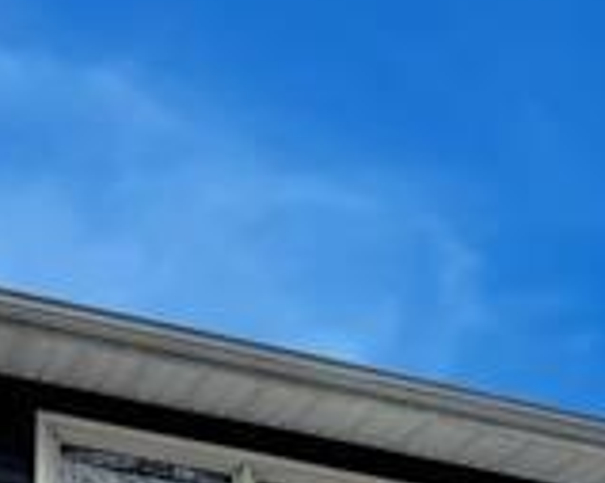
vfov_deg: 11.5
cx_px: 559
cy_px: 1175
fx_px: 1951
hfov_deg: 17.3
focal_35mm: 109
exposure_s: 1/80
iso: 200
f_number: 9
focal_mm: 18
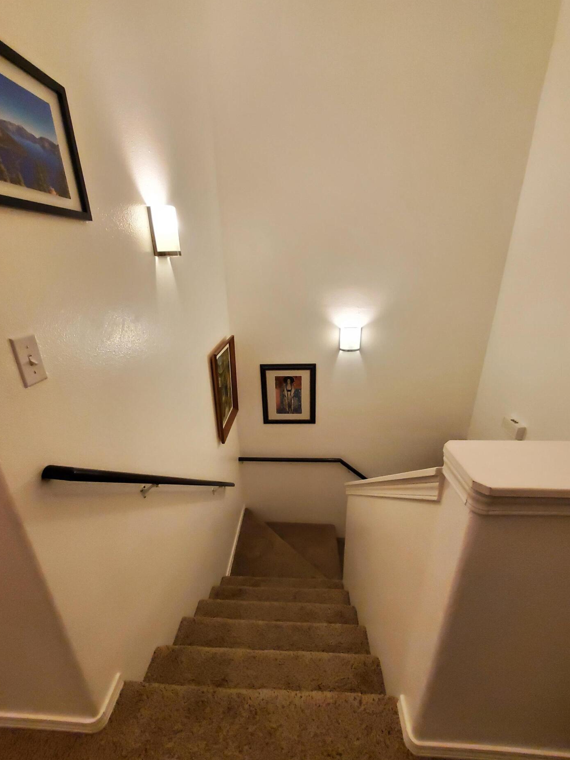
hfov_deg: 85.7
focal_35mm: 14
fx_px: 307
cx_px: 281
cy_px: 393
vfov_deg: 102.0
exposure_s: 1/59
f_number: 2.2
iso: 500
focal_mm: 1.8
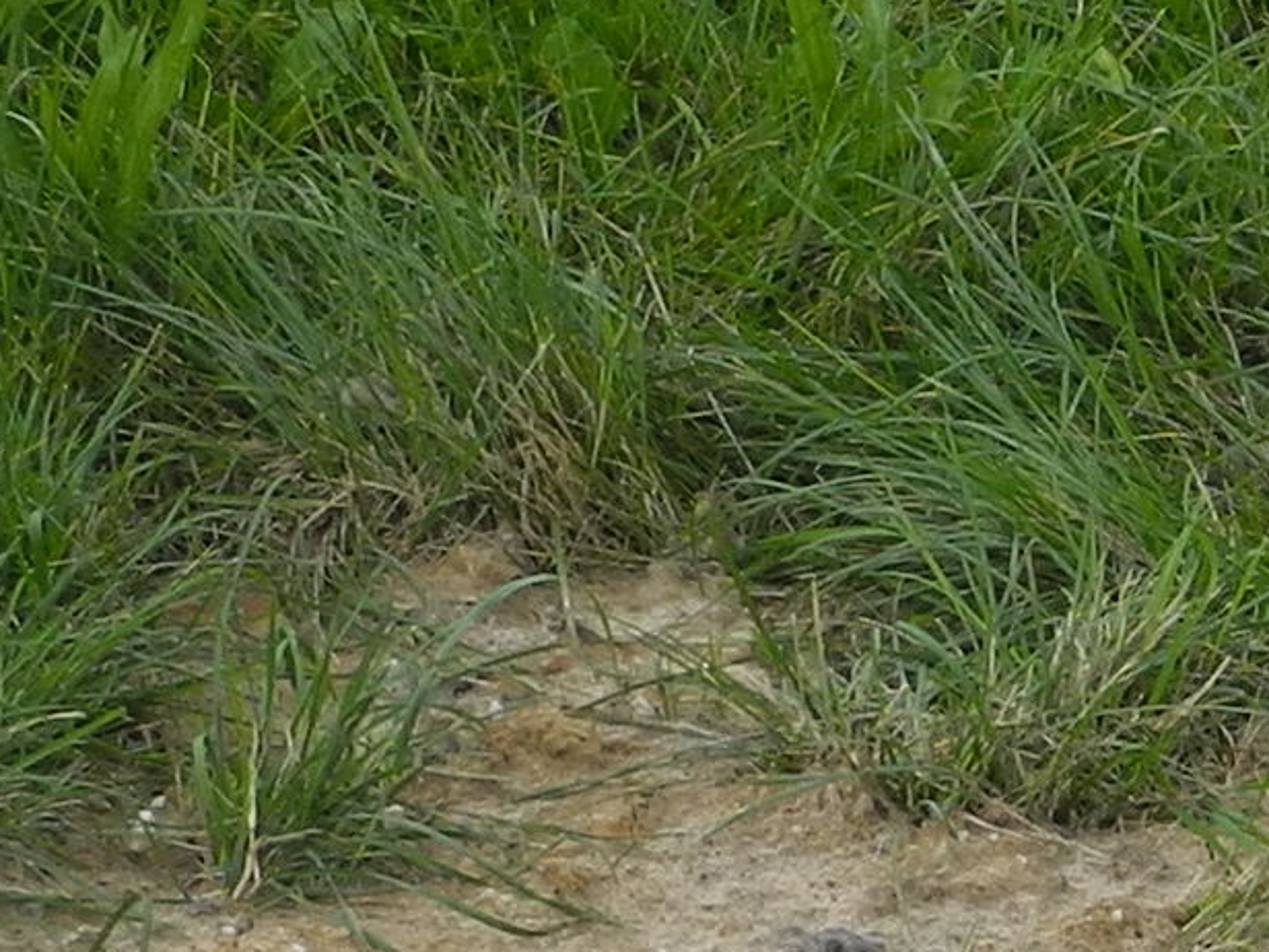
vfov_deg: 6.1
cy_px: 1193
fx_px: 8908
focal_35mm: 243
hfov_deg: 7.5
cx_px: 3335
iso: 100
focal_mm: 8.8
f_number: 3.2
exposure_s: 1/200
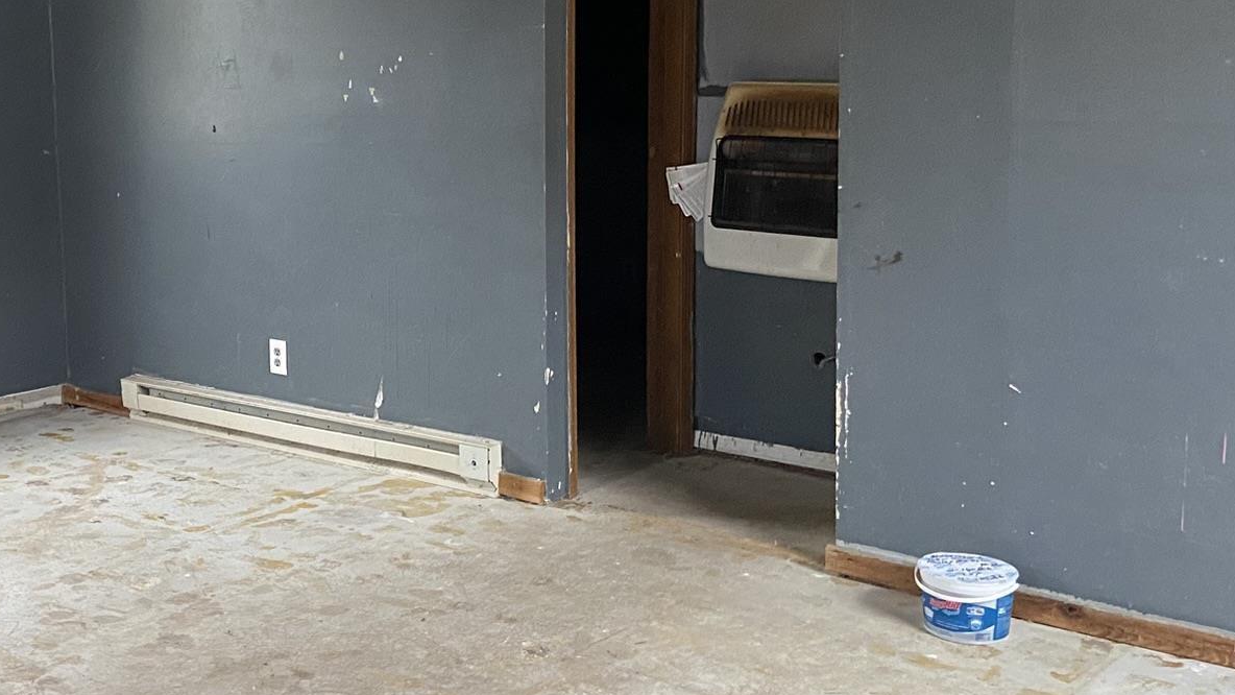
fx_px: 1605
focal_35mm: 49
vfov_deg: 24.3
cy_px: 233
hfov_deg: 40.7
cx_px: 291
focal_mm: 4.25
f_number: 1.8
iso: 500
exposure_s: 1/51
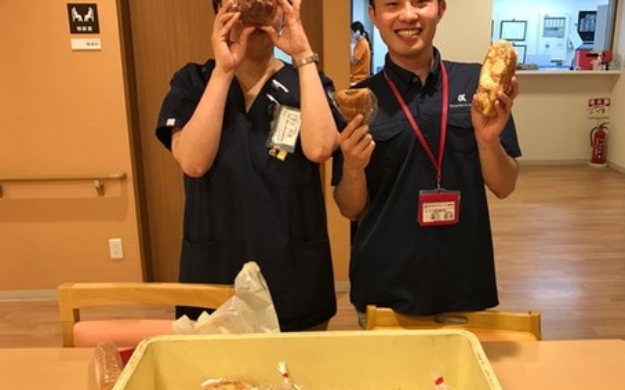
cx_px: 351
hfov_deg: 53.9
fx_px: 613
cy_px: 214
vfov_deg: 35.3
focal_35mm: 36
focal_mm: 3.99
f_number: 1.8
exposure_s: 1/30
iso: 32
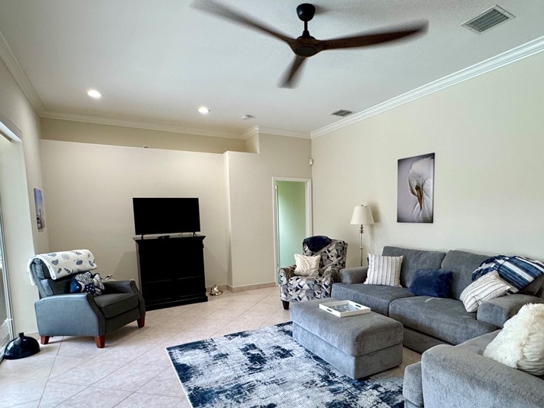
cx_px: 305
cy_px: 259
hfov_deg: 81.4
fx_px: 314
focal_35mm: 20
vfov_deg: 64.9
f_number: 2.2
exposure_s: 1/60
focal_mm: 2.22
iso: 200
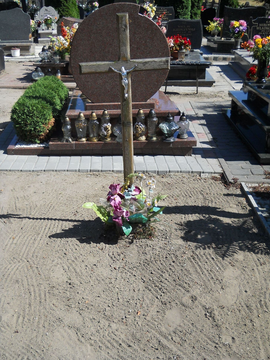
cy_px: 180
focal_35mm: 41
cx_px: 135
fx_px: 426
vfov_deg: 45.8
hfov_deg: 35.1
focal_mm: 6.72
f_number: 5.5
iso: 80
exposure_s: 1/320
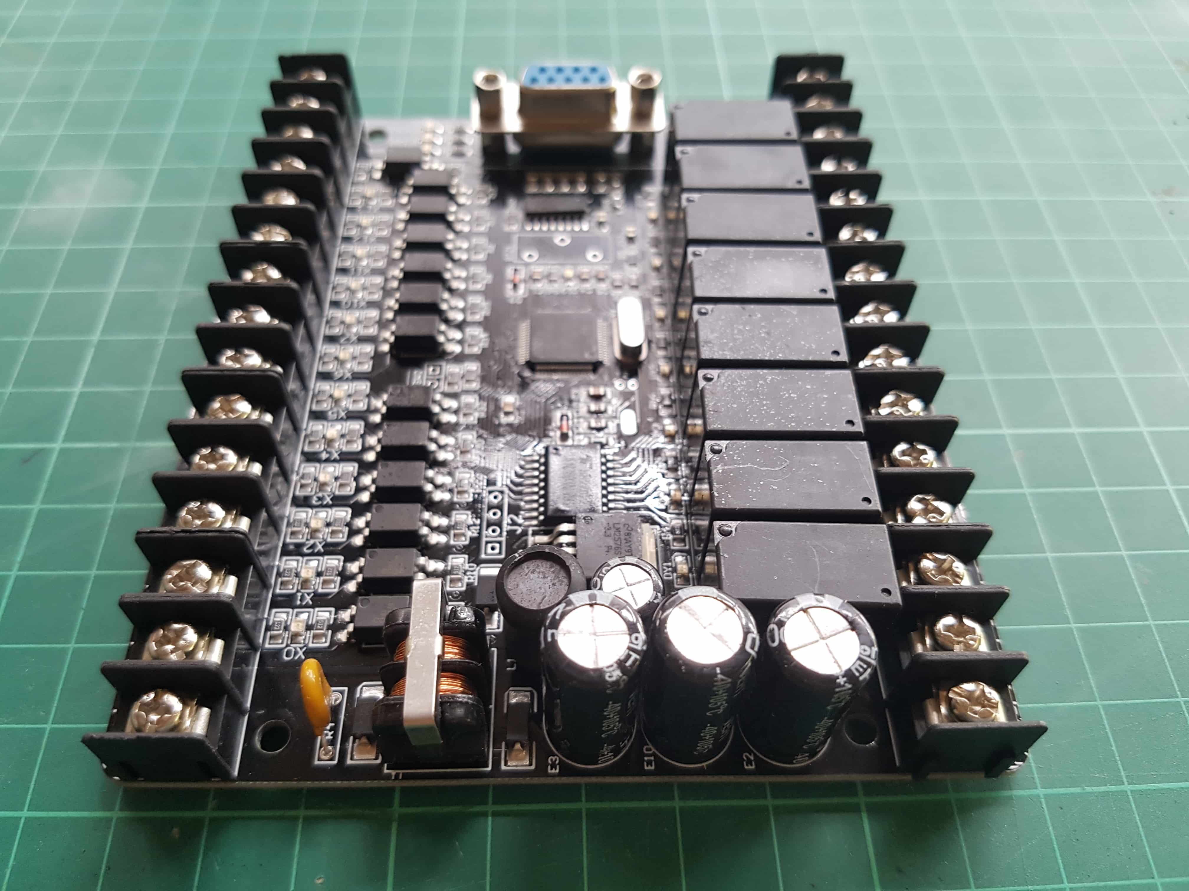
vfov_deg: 53.1
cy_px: 446
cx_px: 594
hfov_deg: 67.3
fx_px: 893
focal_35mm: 26
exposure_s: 1/60
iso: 125
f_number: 1.7
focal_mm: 4.2
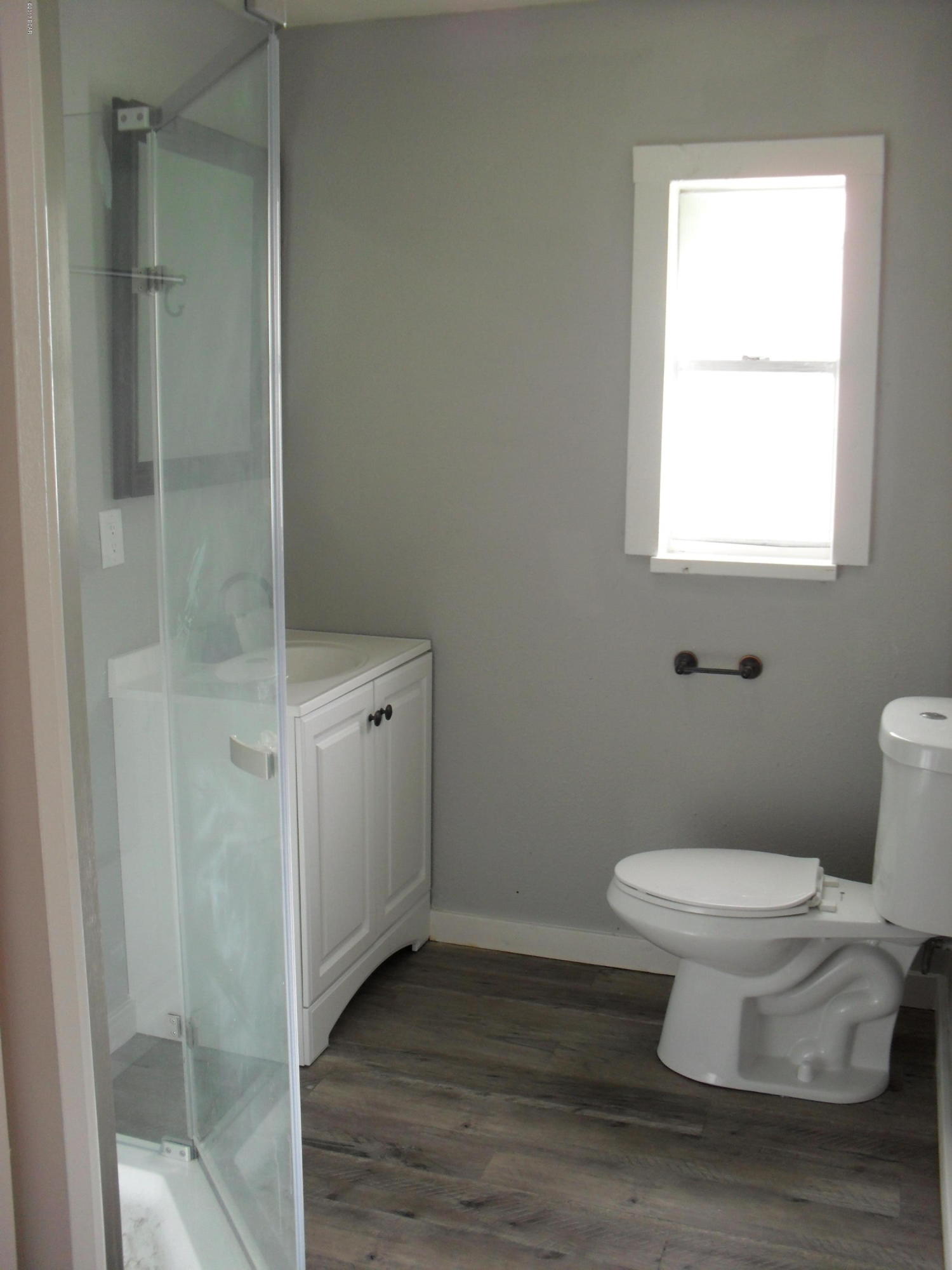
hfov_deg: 40.7
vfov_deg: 52.6
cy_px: 635
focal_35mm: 35
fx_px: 1283
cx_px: 476
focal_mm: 6.3
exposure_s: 1/60
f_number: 3.2
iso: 100
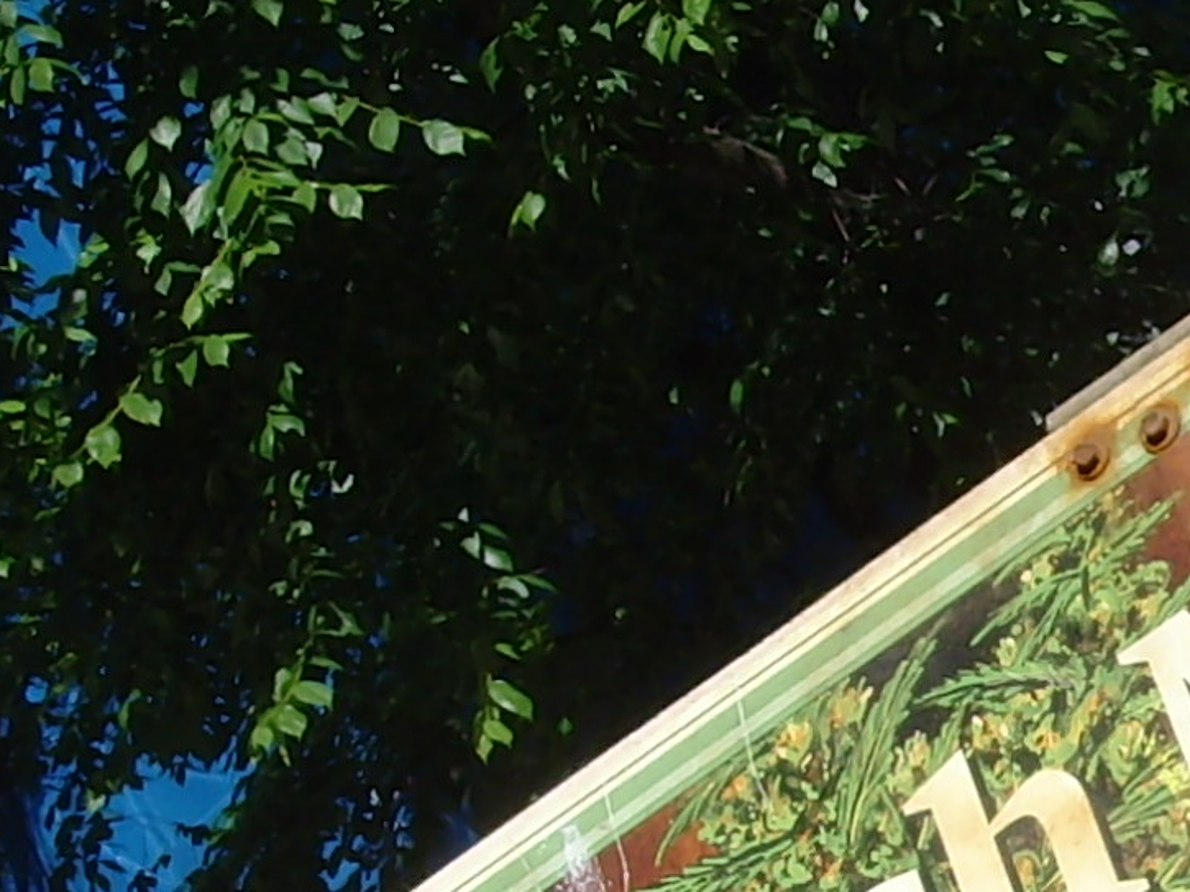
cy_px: 992
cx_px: 1449
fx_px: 7284
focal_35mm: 212
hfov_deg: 9.2
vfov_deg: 7.0
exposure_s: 1/250
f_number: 6.7
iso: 80
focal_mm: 8.8
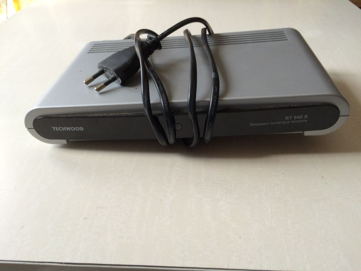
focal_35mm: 29
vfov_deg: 48.2
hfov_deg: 61.7
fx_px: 302
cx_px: 180
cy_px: 136
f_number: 2.2
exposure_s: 1/50
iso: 50
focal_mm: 4.15
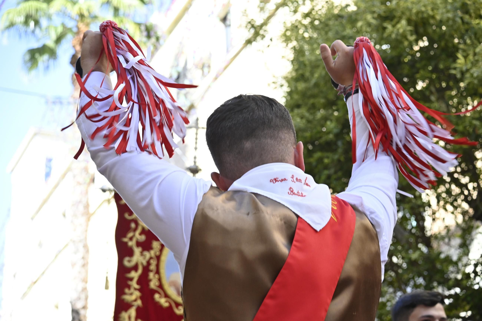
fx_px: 1004
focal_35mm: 75
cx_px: 241
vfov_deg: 18.2
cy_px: 160
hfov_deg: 27.0
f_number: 5.6
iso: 640
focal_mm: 50
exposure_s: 1/500
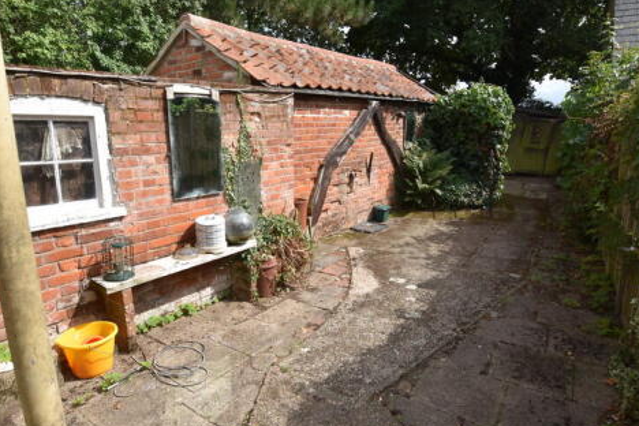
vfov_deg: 59.5
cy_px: 218
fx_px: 373
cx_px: 312
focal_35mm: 21
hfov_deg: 81.2
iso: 100
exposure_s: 1/200
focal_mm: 10
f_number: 8
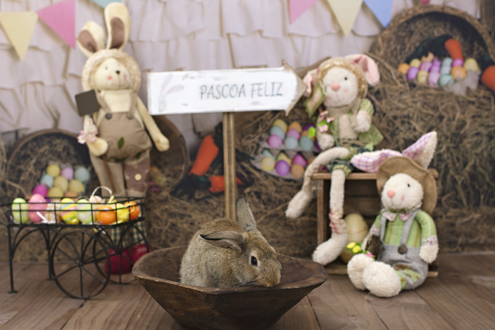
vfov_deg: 25.8
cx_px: 248
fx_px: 722
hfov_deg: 37.9
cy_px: 165
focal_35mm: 52
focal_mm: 35
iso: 400
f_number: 3.2
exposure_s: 1/200
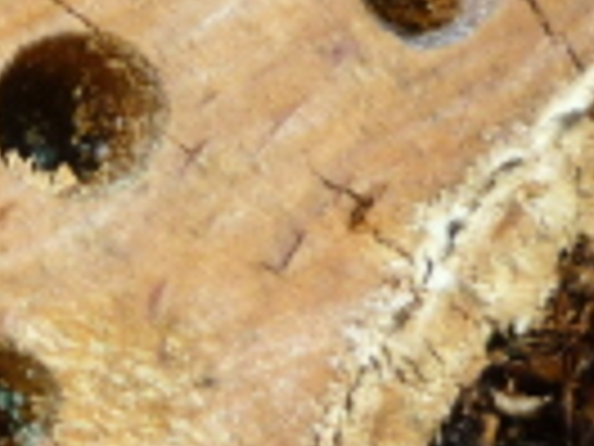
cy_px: 554
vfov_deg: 10.1
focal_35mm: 145
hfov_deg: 12.7
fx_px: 2488
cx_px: -378
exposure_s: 1/30
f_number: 4
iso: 100
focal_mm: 5.2
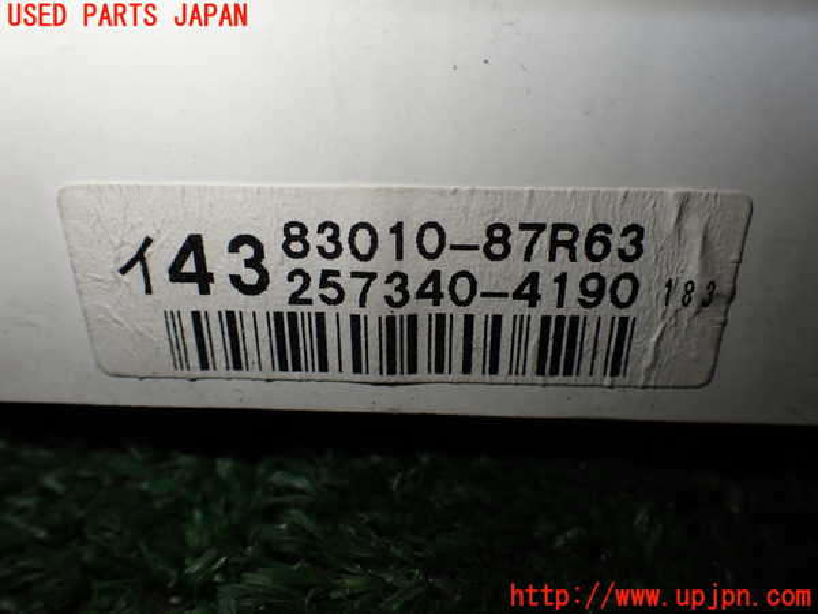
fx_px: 709
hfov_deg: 60.0
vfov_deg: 46.8
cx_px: 409
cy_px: 307
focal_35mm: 30
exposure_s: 1/125
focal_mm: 5.4
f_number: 3.2
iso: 100
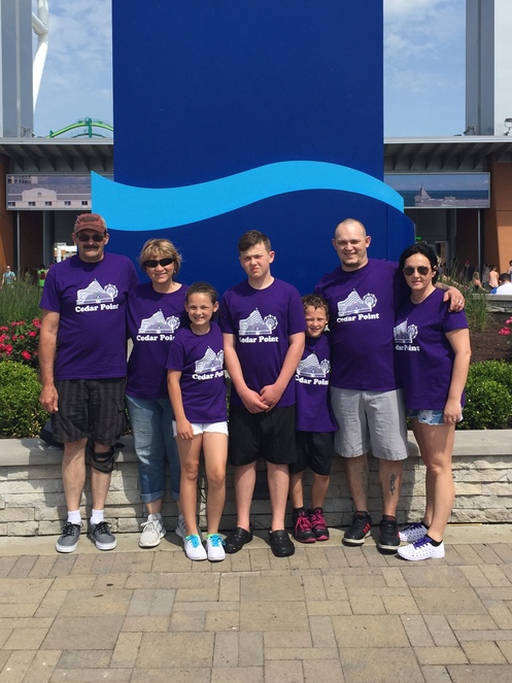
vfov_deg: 44.6
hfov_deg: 34.3
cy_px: 282
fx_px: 829
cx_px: 264
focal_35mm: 42
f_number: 2.2
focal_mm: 4.15
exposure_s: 1/2198
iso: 32
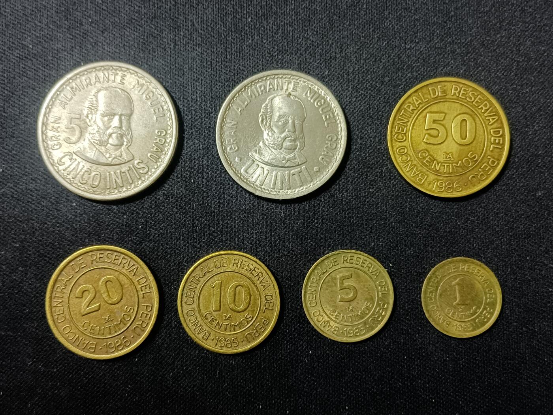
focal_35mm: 40
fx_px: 639
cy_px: 208
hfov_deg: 46.8
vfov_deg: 36.0
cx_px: 276
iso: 1060
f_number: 1.8
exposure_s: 1/33.3
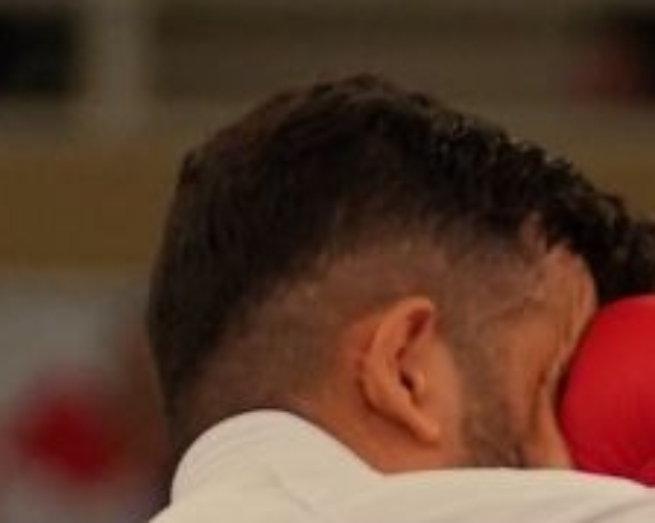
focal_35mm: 1700
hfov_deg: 1.1
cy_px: 1119
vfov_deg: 0.9
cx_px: 1097
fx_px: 32941
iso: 1000
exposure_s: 1/1000
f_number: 2.8
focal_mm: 150
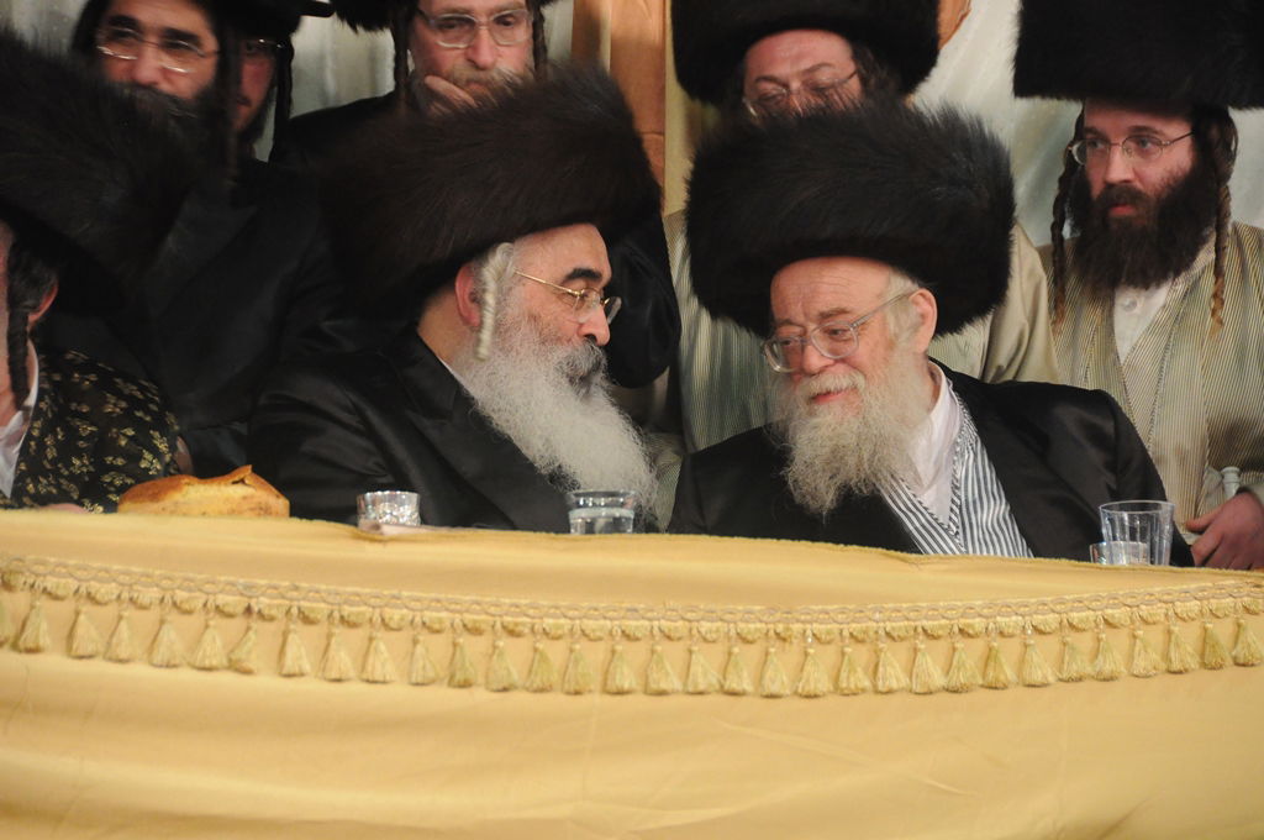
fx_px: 6312
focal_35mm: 180
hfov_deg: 11.4
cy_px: 420
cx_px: 632
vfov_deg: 7.6
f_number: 5.3
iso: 2000
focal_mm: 120
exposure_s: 1/30
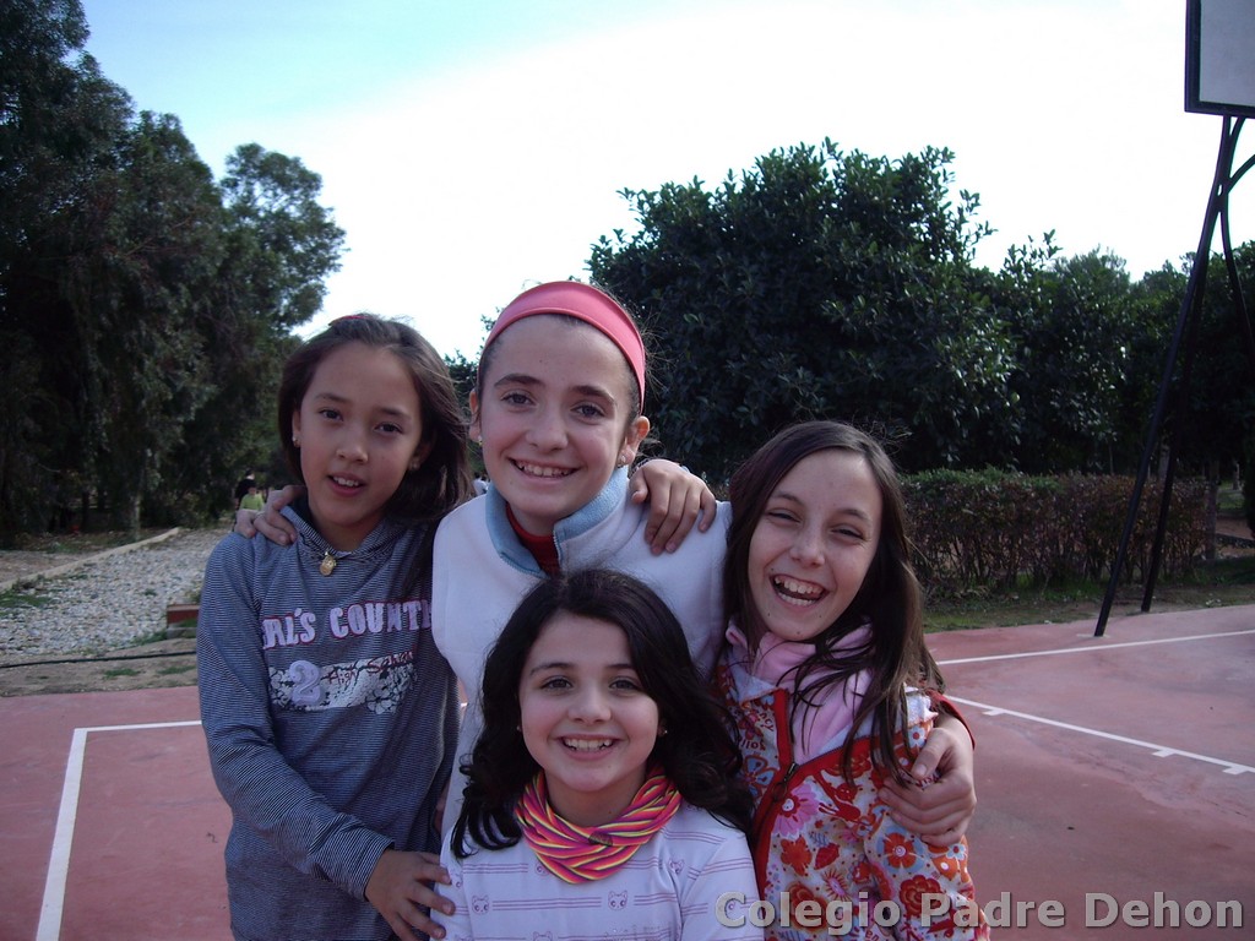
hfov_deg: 49.0
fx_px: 1378
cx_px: 628
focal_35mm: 38
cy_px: 470
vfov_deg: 37.7
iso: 64
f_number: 4.3
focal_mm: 6.2
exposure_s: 1/640
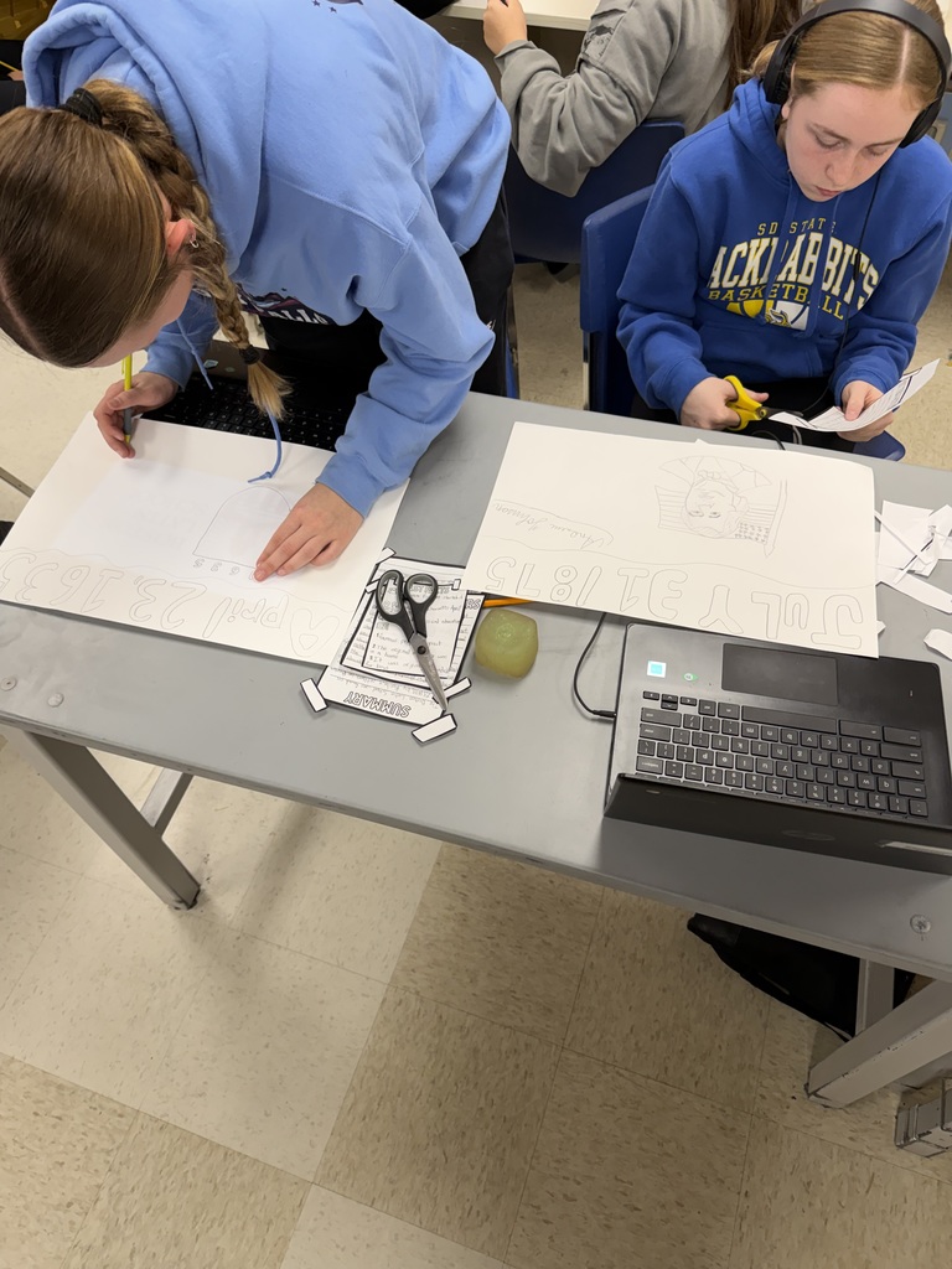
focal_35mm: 24
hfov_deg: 56.8
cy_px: 634
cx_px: 476
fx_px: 880
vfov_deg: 71.6
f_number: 1.78
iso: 160
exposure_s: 1/120
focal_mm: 6.76
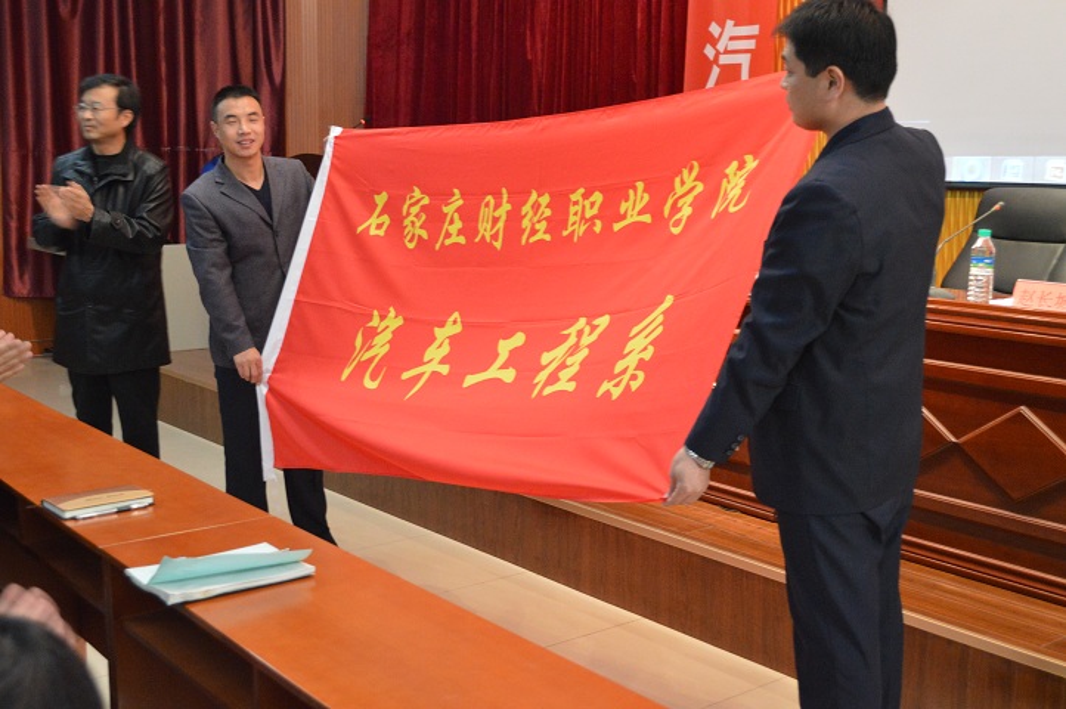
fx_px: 1243
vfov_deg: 31.8
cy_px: 354
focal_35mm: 42
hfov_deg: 46.4
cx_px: 533
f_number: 4.5
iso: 3200
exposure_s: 1/15
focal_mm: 28
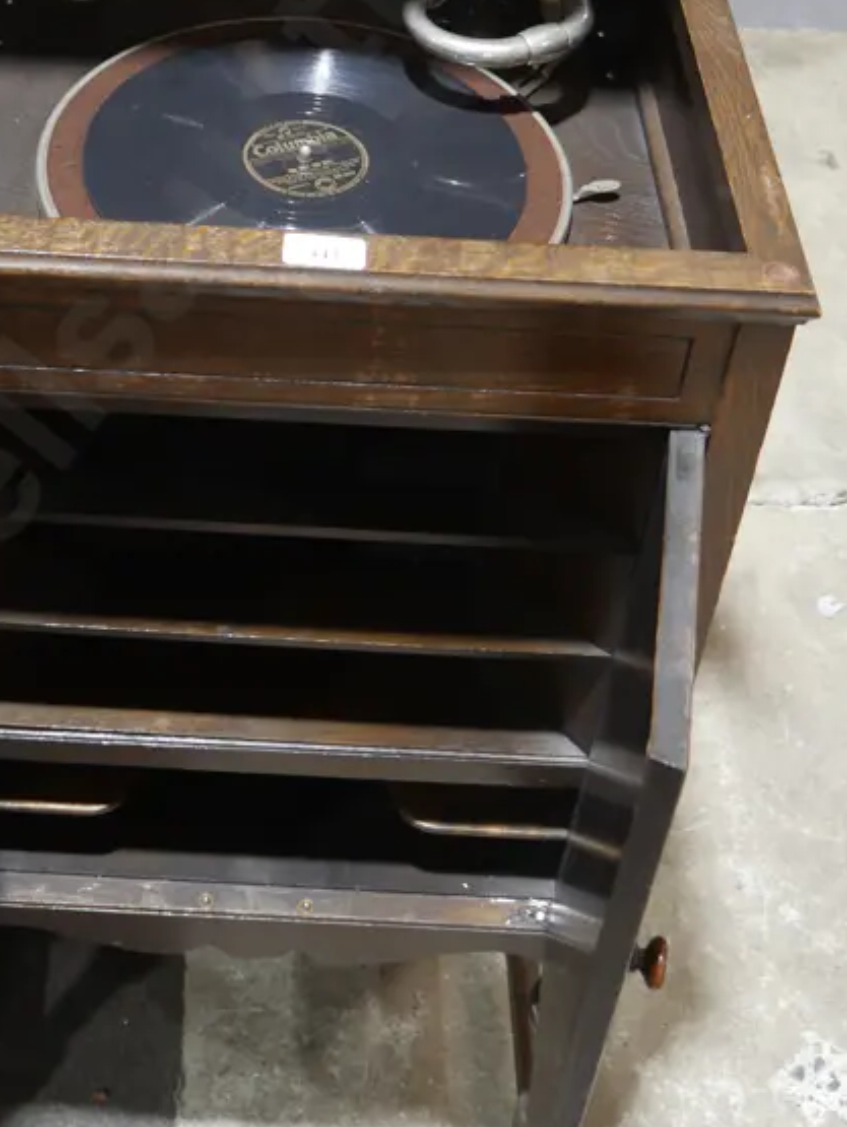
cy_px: 169
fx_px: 1923
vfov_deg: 31.5
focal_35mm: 59
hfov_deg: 24.6
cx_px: 233
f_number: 3.6
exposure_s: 1/60
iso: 640
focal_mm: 16
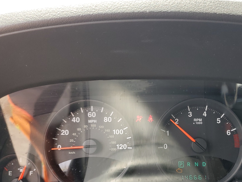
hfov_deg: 47.4
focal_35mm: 39
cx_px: 154
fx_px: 273
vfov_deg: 36.2
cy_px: 129
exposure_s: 1/244
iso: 50
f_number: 1.5
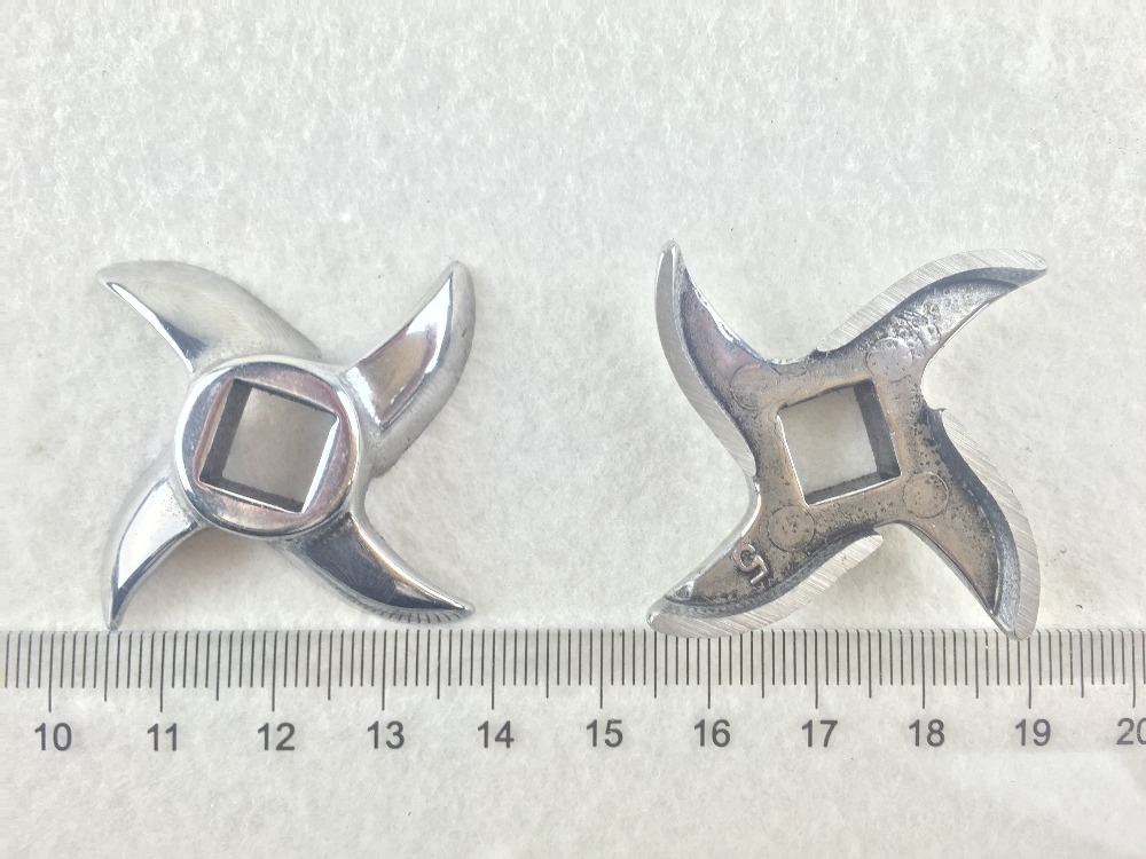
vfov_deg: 48.2
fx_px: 960
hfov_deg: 61.7
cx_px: 573
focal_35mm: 29
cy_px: 430
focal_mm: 4.15
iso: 32
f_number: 2.2
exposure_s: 1/50
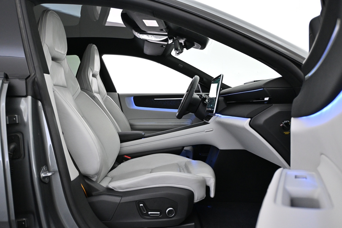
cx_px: 171
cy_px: 114
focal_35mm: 31
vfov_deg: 42.6
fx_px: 292
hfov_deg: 60.7
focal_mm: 20.5
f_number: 3.8
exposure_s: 1/40
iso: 1600
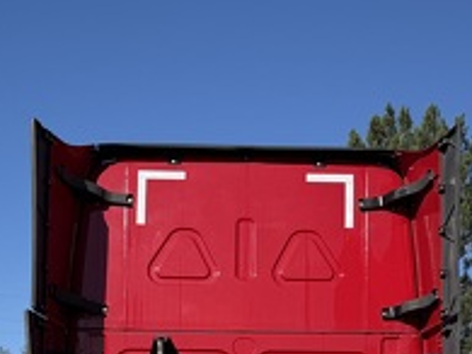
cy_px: 516
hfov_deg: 26.3
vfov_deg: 17.9
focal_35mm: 74
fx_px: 1008
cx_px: 244
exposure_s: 1/4673
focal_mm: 6.76
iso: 80
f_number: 1.78
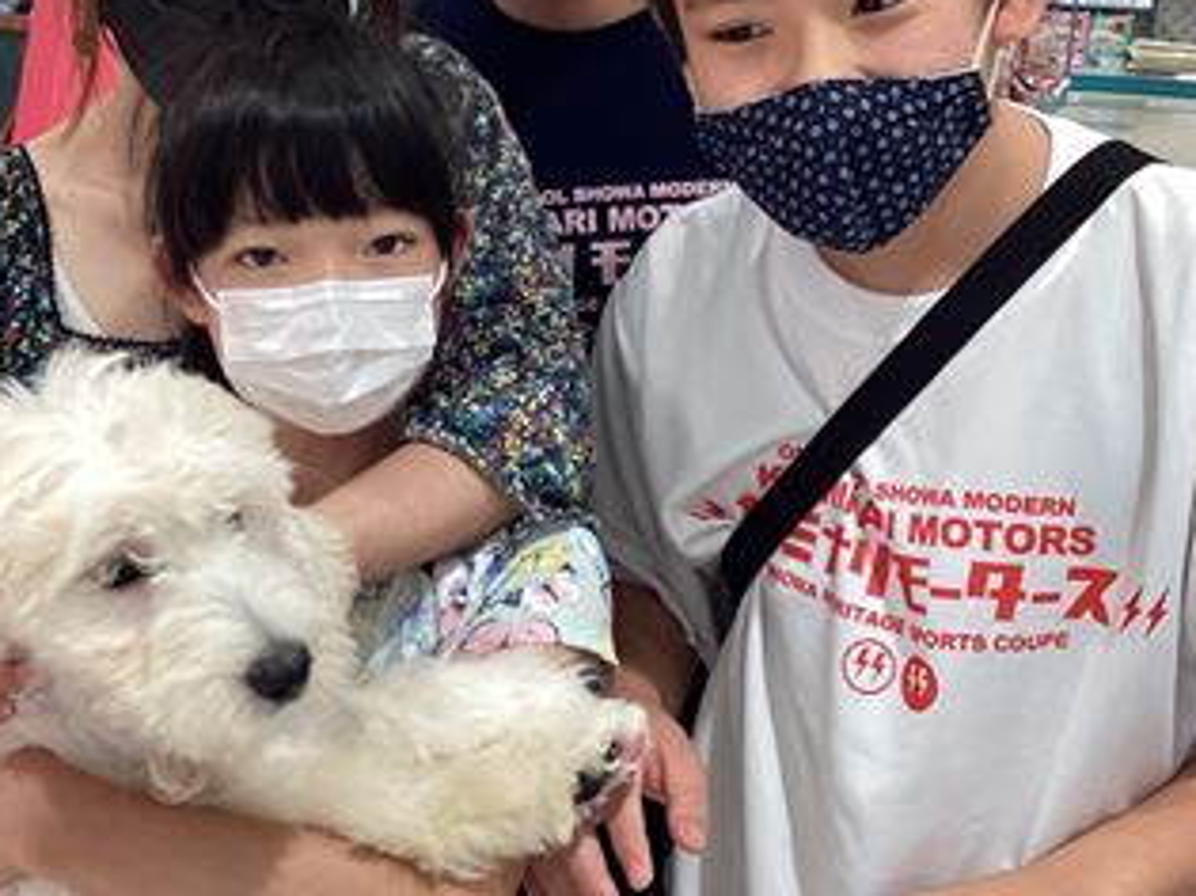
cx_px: 459
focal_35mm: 59
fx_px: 2038
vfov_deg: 24.8
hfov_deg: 32.6
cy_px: 353
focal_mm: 3.3
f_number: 2.4
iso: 64
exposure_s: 1/50
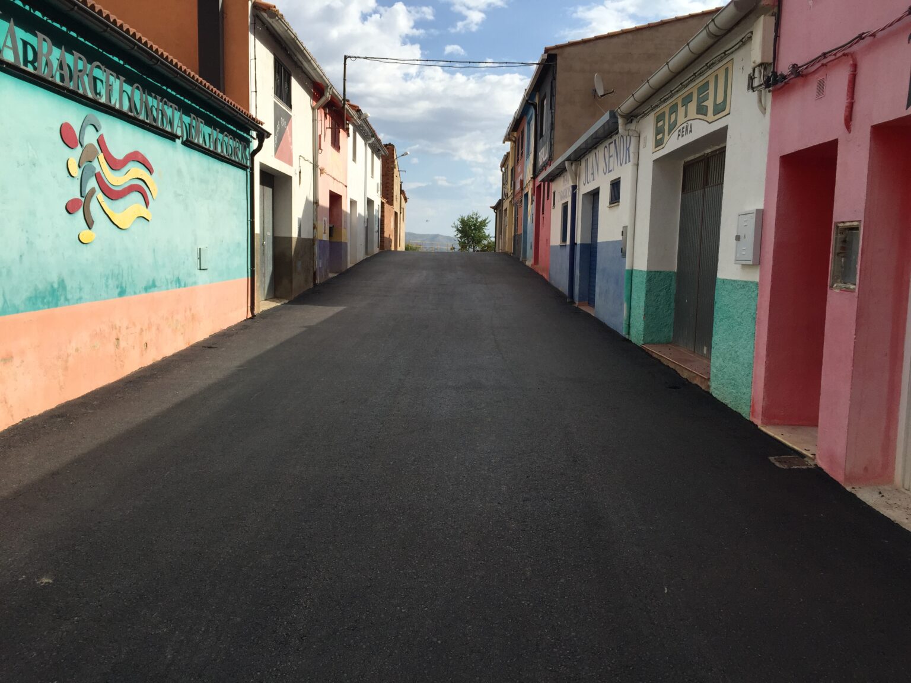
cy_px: 342
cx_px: 456
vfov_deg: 48.2
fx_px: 763
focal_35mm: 29
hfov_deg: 61.7
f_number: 2.2
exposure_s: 1/2083
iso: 32
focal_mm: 4.15
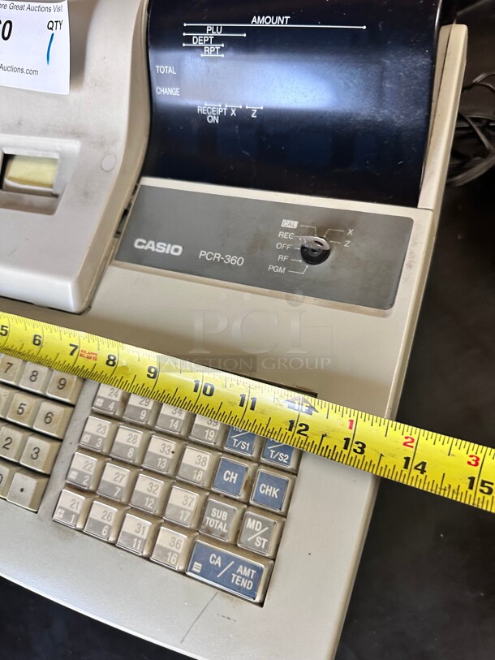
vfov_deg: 71.6
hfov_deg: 56.8
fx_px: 457
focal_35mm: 24
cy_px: 330
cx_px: 248
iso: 250
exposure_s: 1/109
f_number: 1.78
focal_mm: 6.86
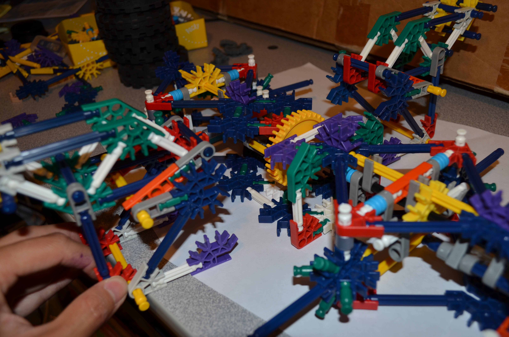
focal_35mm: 33
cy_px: 168
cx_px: 254
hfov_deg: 57.3
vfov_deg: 39.8
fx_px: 466
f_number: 5.6
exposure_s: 1/30
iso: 200
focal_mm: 22
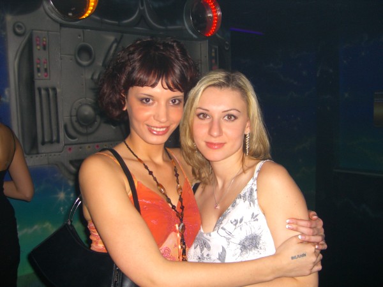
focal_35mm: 38
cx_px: 192
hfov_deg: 49.0
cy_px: 144
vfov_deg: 37.7
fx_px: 420
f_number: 2.8
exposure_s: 1/60
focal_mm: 7.9
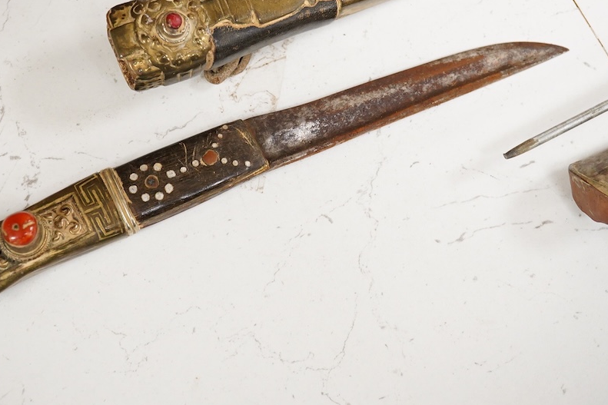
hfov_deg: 31.4
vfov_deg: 21.1
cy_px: 125
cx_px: 264
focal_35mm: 64
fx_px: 1081
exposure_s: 1/160
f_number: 7.1
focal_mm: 30
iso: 2500
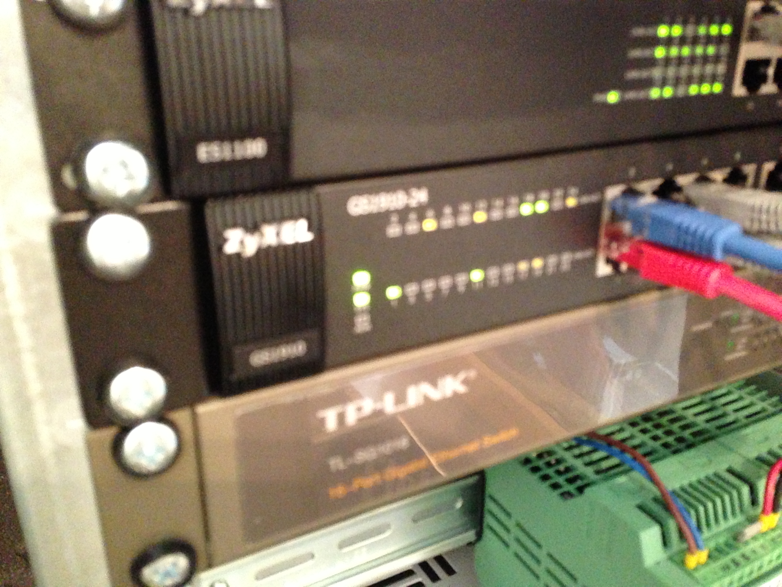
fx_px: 745
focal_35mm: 33
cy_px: 294
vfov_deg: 42.9
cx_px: 391
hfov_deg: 55.4
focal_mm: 4.13
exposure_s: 1/20
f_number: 2.4
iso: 1250
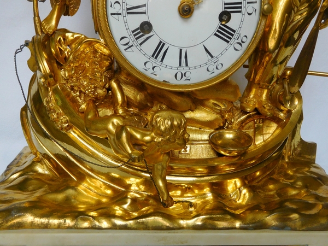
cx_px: 164
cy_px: 123
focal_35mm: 35
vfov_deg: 40.7
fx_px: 332
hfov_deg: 52.6
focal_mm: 6.2
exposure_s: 1/30
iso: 200
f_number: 3.8
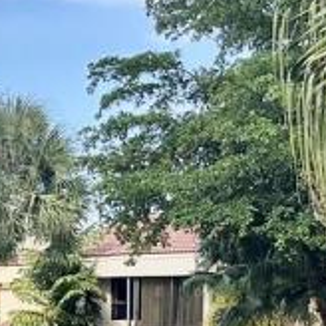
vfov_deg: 13.9
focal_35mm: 124
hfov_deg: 11.0
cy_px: 314
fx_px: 1321
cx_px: -539
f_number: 1.78
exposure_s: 1/910
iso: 80
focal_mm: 6.86
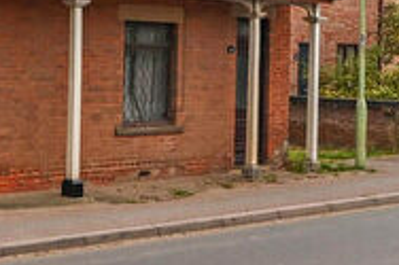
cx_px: -125
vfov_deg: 22.5
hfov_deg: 30.0
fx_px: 576
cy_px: -100
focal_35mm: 52
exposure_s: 1/125
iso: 500
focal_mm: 14
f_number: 8
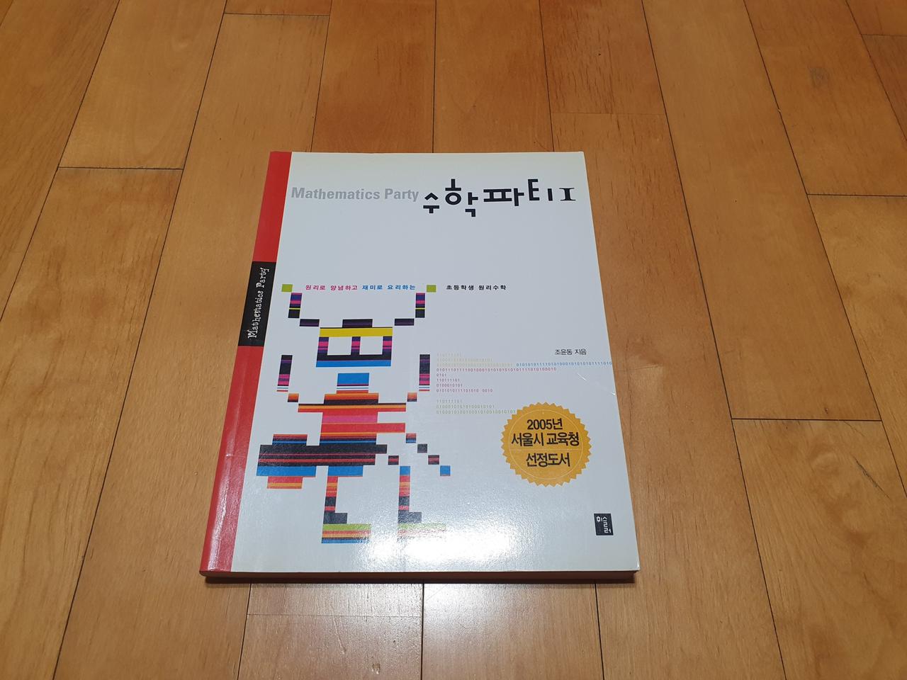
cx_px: 454
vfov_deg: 53.1
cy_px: 340
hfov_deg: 67.3
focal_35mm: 26
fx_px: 681
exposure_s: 1/40
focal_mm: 4.32
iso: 160
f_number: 2.4
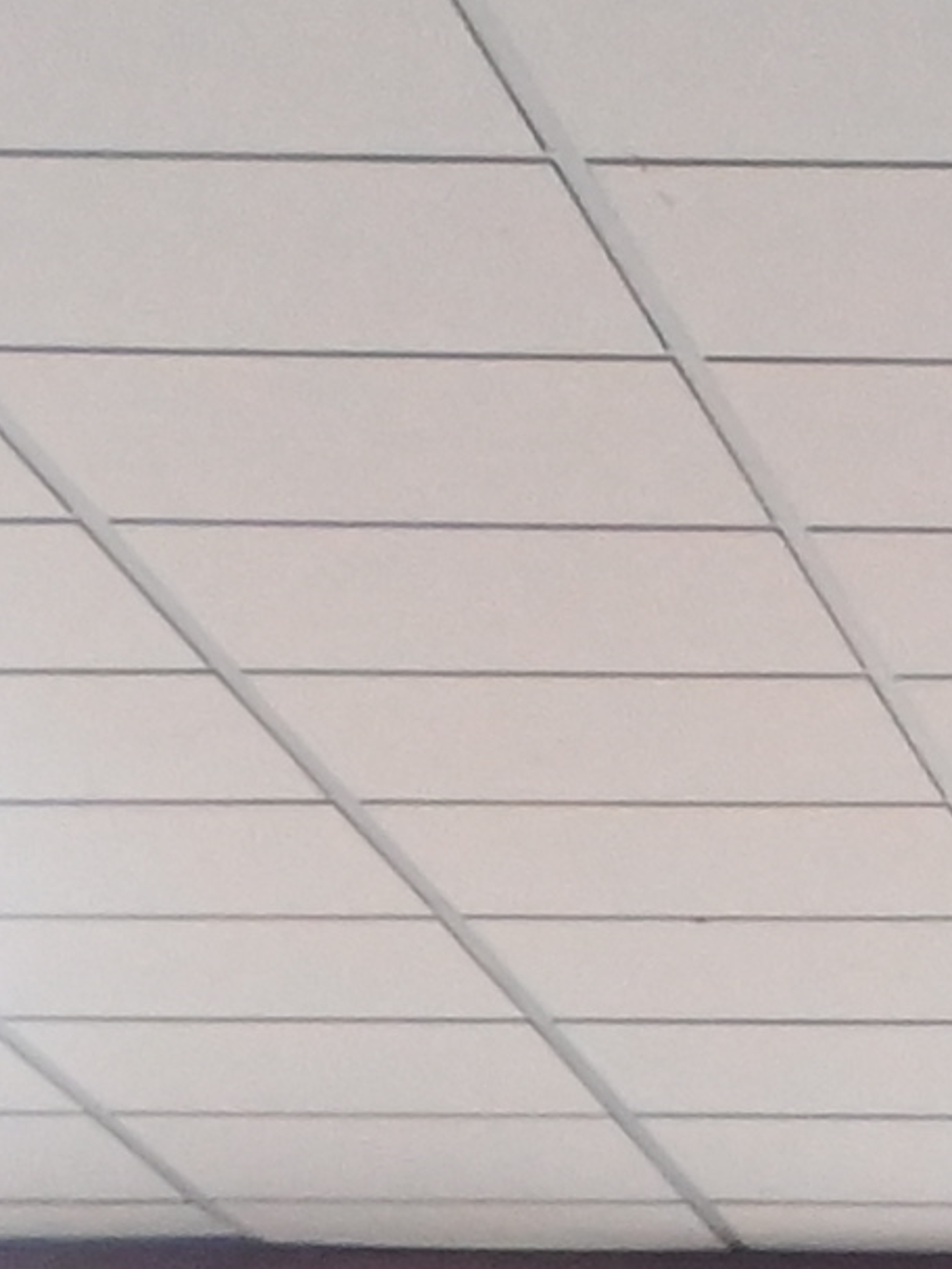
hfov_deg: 5.2
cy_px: 3784
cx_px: 2480
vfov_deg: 6.5
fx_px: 10157
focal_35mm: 277
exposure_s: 1/125
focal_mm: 29
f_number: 5
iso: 5000
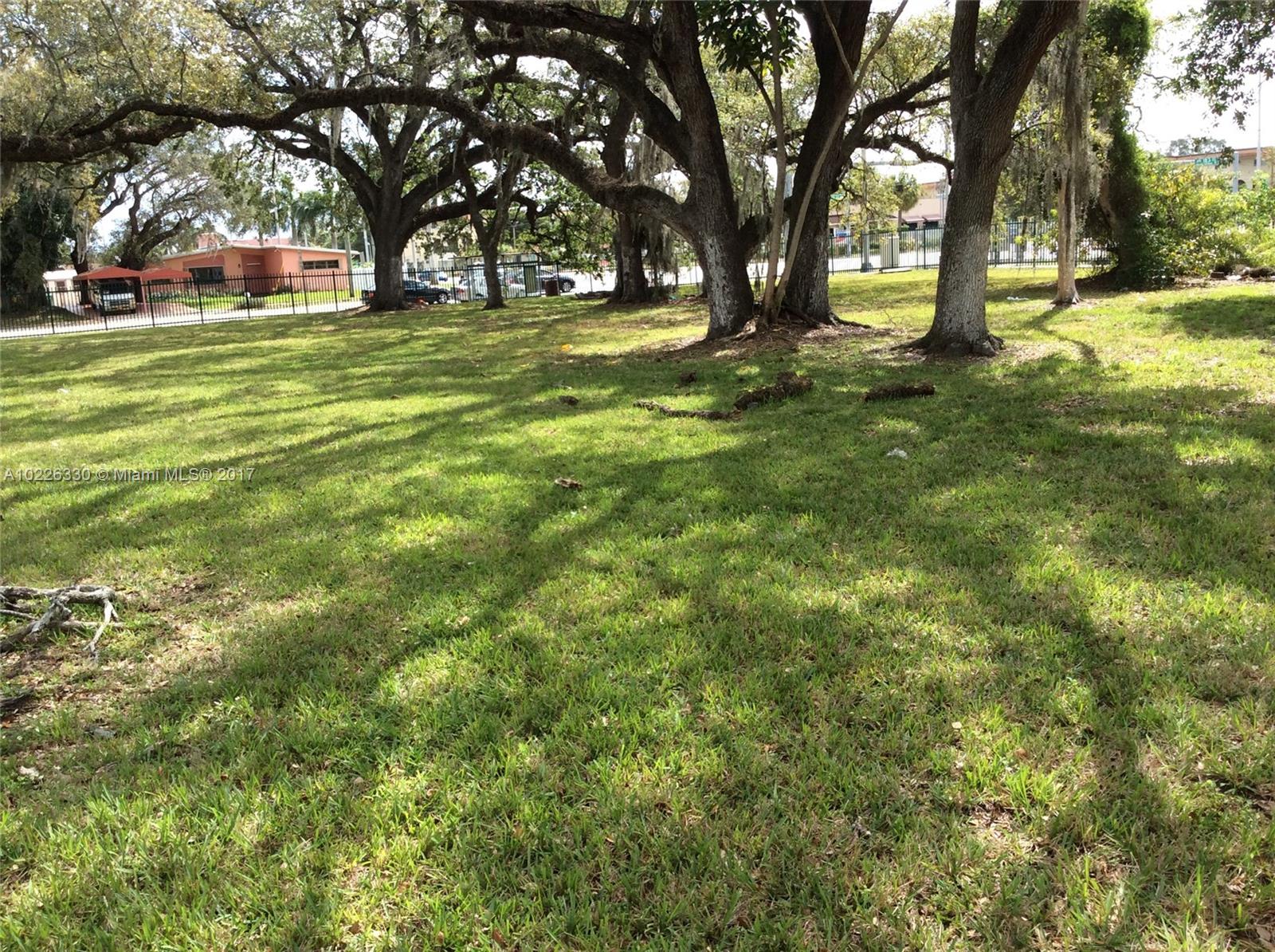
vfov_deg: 44.0
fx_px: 1177
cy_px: 476
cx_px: 638
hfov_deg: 56.9
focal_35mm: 32
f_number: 2.4
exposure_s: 1/572
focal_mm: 3.3
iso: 32
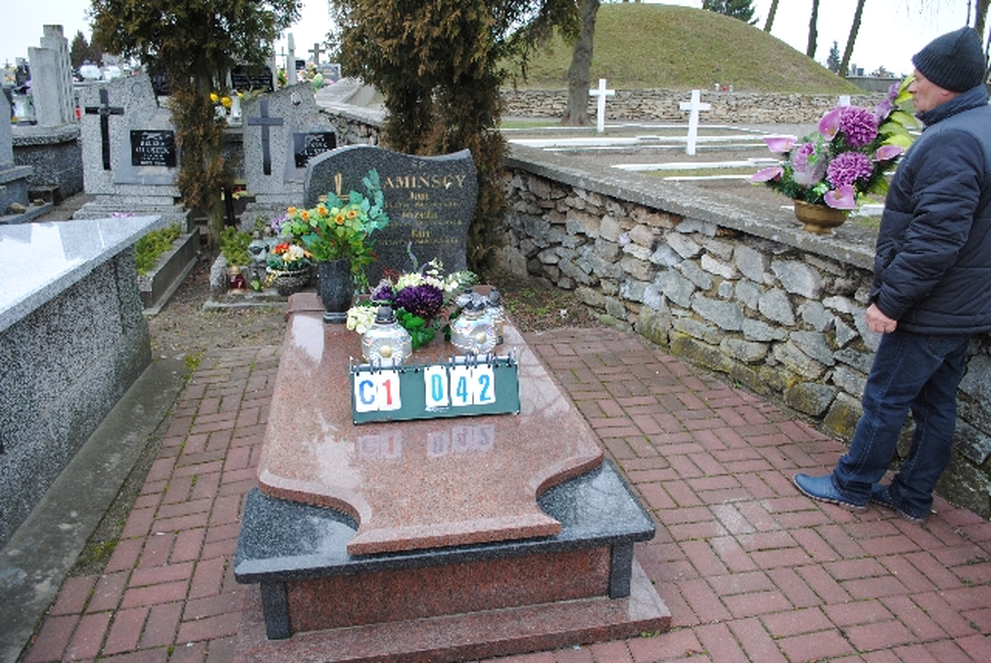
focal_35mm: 27
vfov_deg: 48.0
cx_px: 496
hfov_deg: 67.3
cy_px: 332
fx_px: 744
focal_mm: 18
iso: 200
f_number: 4
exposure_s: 1/60
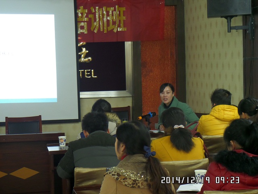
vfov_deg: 18.9
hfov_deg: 25.0
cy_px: 97
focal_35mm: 78
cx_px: 129
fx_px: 581
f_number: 3.8
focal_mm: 13.9
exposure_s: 1/8
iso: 400
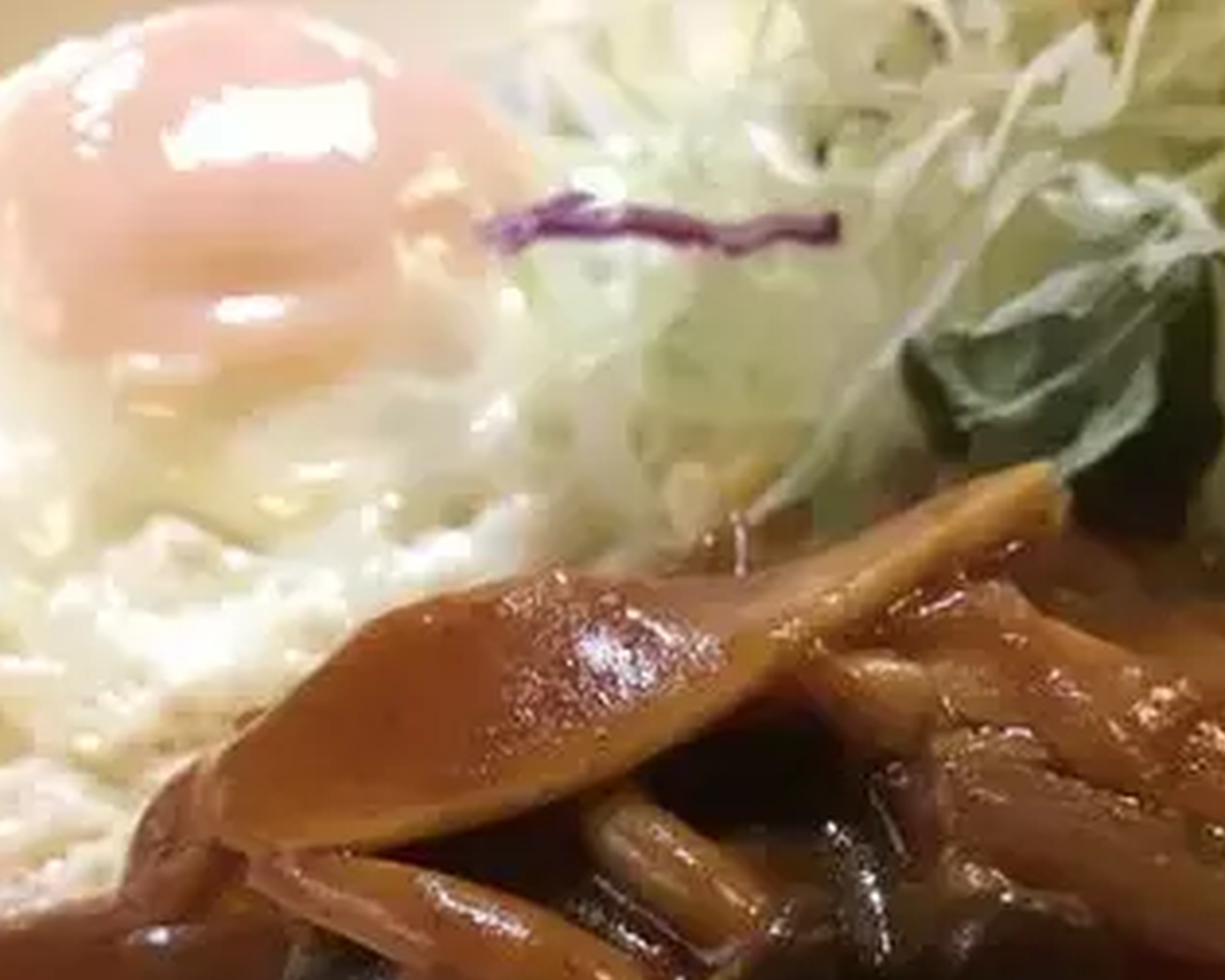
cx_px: 828
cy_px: 871
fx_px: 1885
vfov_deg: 28.1
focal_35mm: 52
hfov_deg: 35.6
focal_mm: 3.99
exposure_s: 1/12
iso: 100
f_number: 1.8
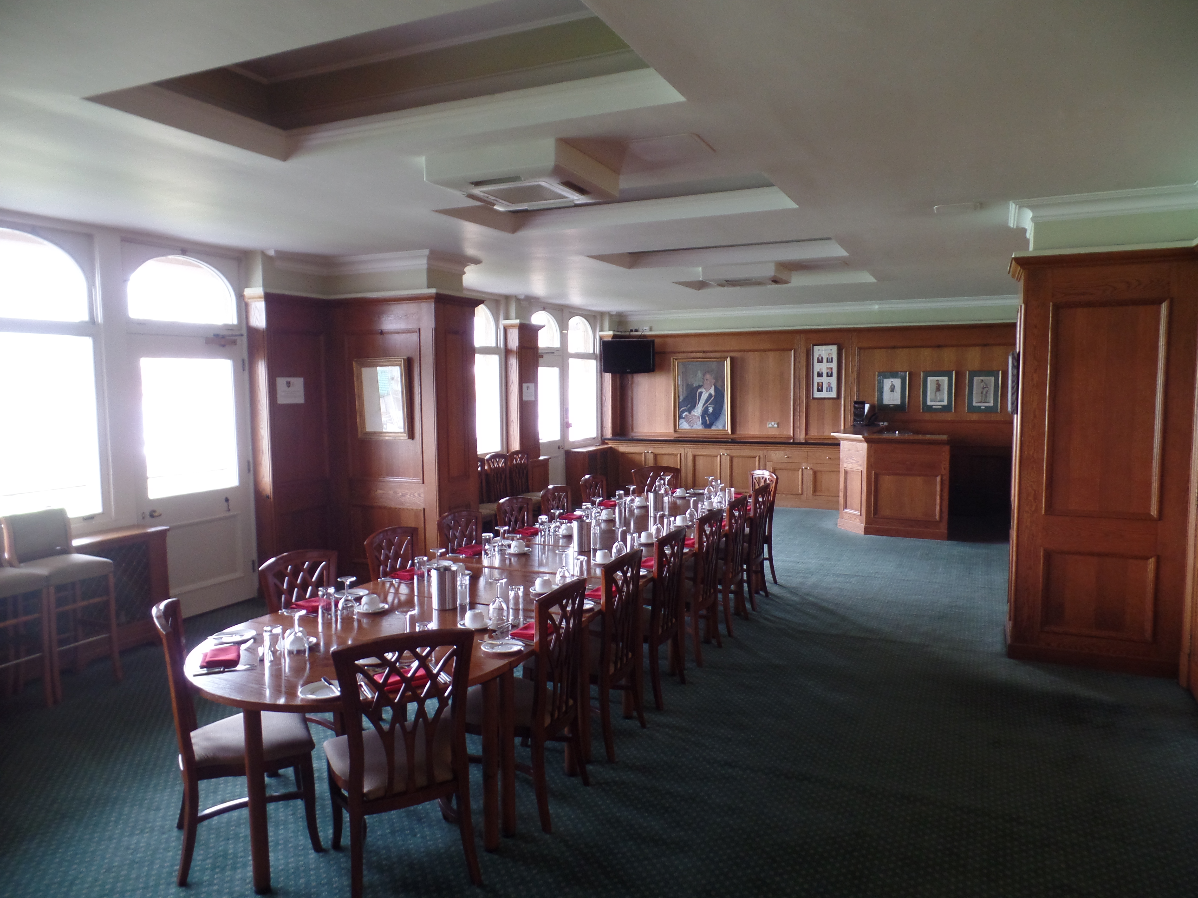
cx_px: 599
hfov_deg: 73.9
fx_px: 796
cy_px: 449
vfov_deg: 58.9
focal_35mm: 23
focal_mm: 4.1
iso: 200
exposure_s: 1/30
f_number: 2.8
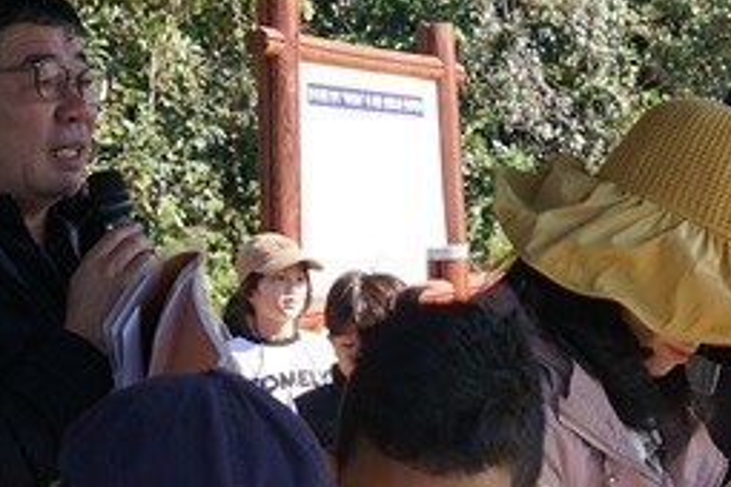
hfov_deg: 16.0
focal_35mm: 127
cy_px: 488
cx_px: 611
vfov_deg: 10.7
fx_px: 2579
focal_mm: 18
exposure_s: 1/320
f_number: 4.5
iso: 100
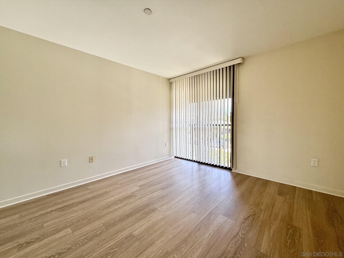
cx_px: 172
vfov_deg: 85.7
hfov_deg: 102.1
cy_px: 129
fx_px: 139
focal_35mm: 14
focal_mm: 2.22
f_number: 2.2
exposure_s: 1/120
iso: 100
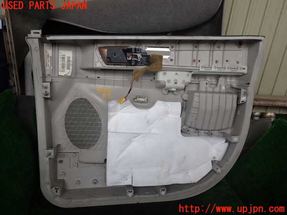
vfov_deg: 46.8
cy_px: 108
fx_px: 249
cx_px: 144
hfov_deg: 60.0
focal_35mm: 30
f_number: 2.3
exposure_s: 1/80
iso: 100
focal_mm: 5.4
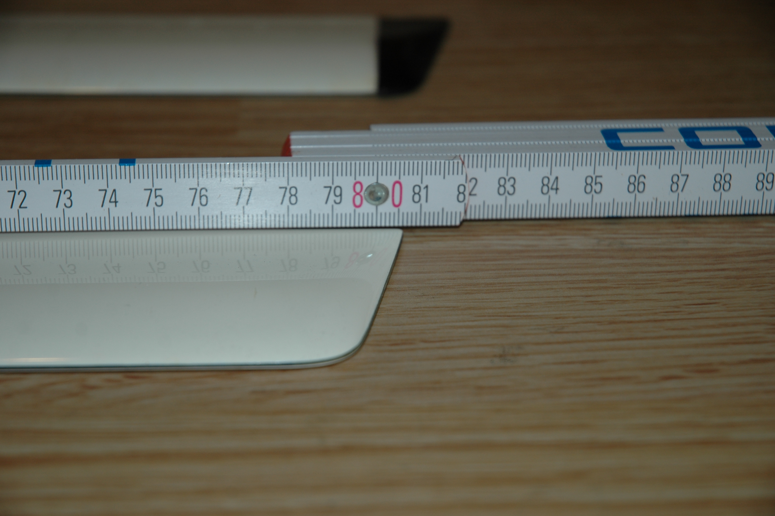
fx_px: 2258
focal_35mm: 105
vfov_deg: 13.0
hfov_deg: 19.5
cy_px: 258
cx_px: 388
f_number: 4.5
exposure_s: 1/60
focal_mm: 70
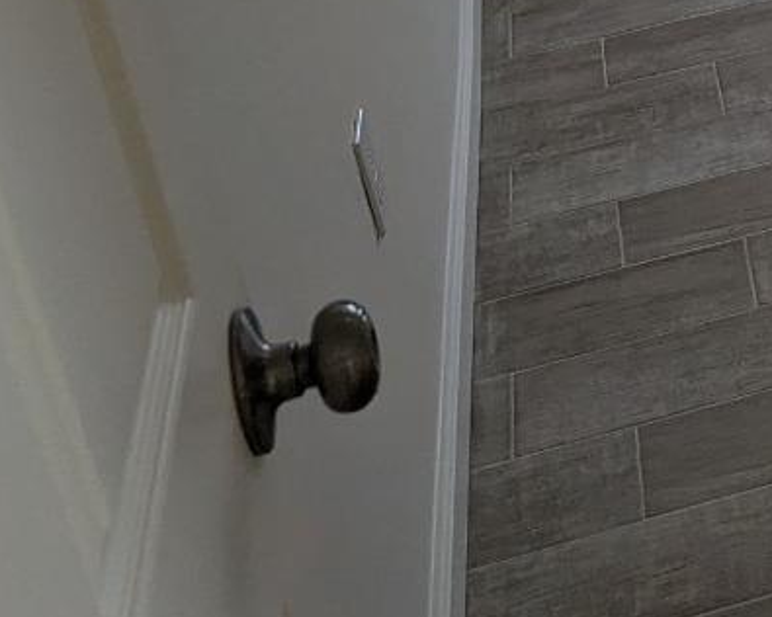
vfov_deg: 15.8
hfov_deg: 19.2
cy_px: -333
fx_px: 2033
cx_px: 1102
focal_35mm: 89
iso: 98
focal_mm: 6.81
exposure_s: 1/97
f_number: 1.85
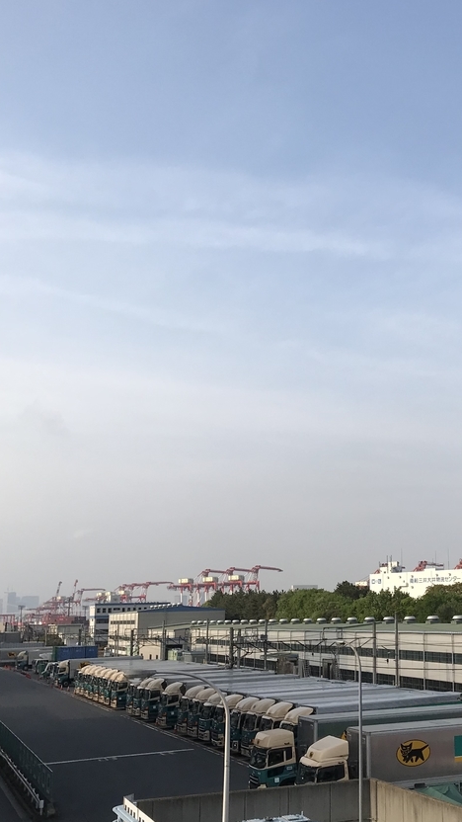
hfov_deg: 26.0
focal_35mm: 44
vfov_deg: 46.4
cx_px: 437
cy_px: 415
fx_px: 958
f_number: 1.8
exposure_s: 1/2283
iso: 20
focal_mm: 3.99
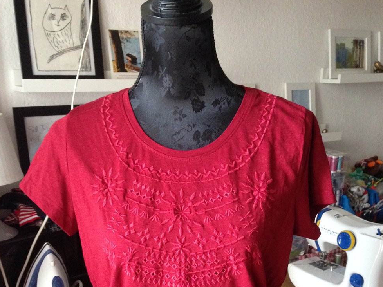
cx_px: 192
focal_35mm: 45
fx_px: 498
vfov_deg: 31.2
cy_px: 239
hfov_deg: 42.1
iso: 400
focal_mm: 4.12
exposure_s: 1/15
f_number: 2.4
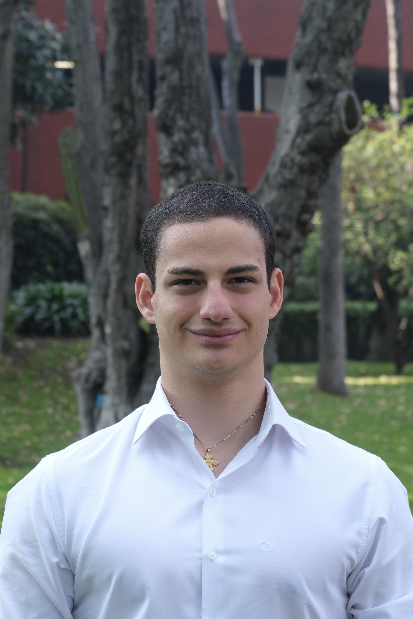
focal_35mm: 75
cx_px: 206
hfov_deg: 18.2
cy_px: 310
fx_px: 1291
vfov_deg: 27.0
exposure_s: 1/250
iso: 400
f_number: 5
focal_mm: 50
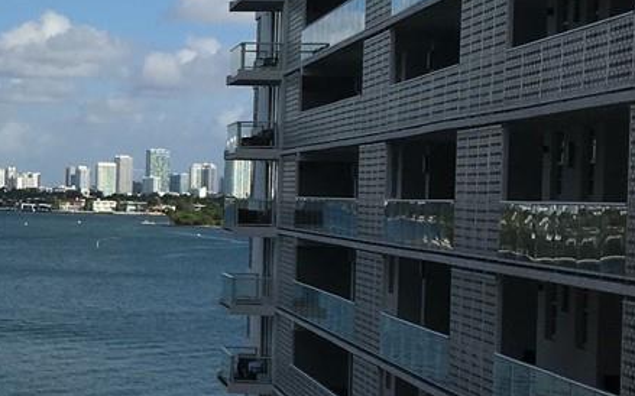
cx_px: -237
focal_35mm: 112
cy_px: 227
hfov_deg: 17.3
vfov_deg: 11.7
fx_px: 1938
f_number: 2.2
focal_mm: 4.15
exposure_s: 1/3663
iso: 25
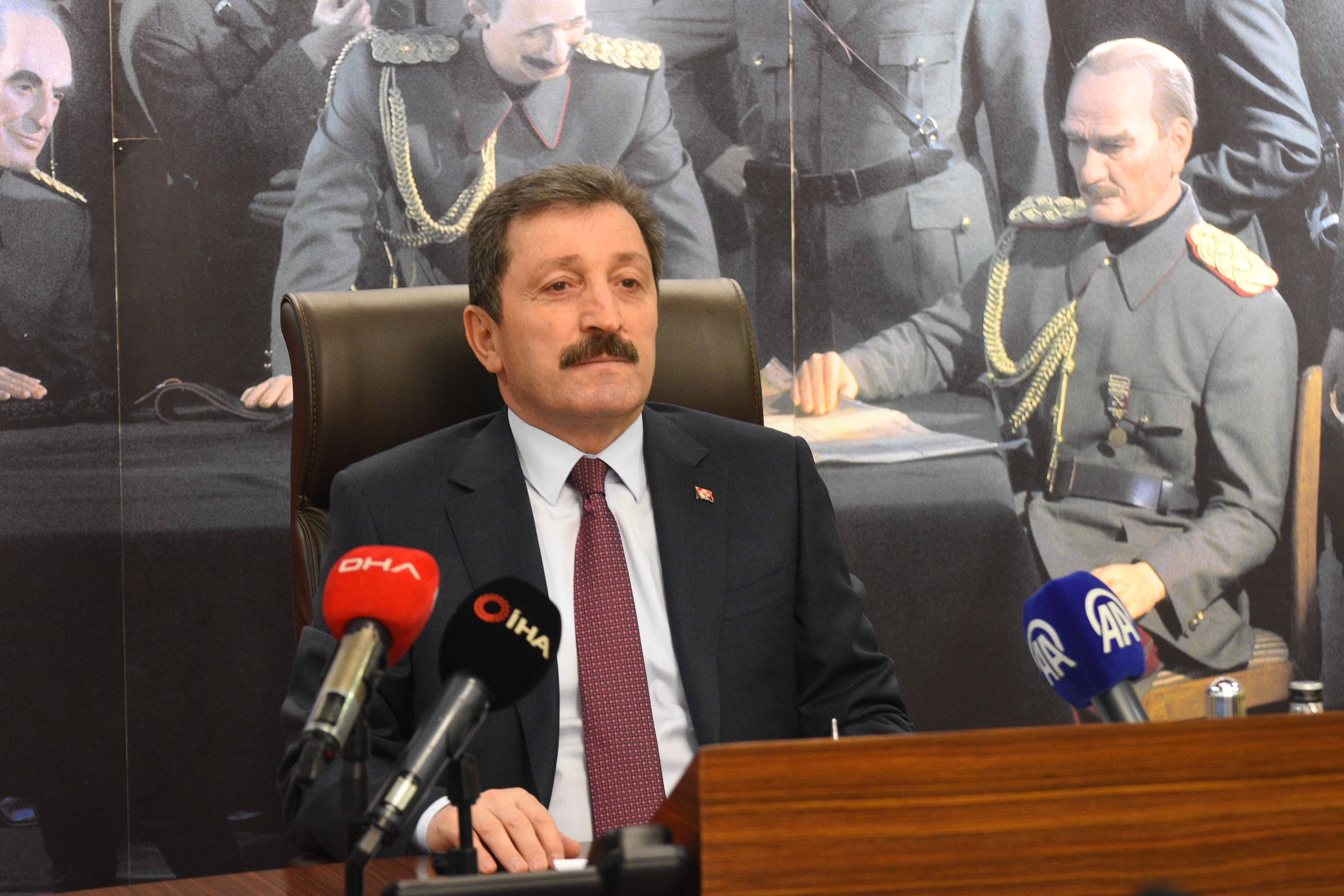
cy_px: 448
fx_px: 4760
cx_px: 672
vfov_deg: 10.8
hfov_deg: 16.1
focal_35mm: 128
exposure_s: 1/50
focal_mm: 85
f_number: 4.5
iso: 2000
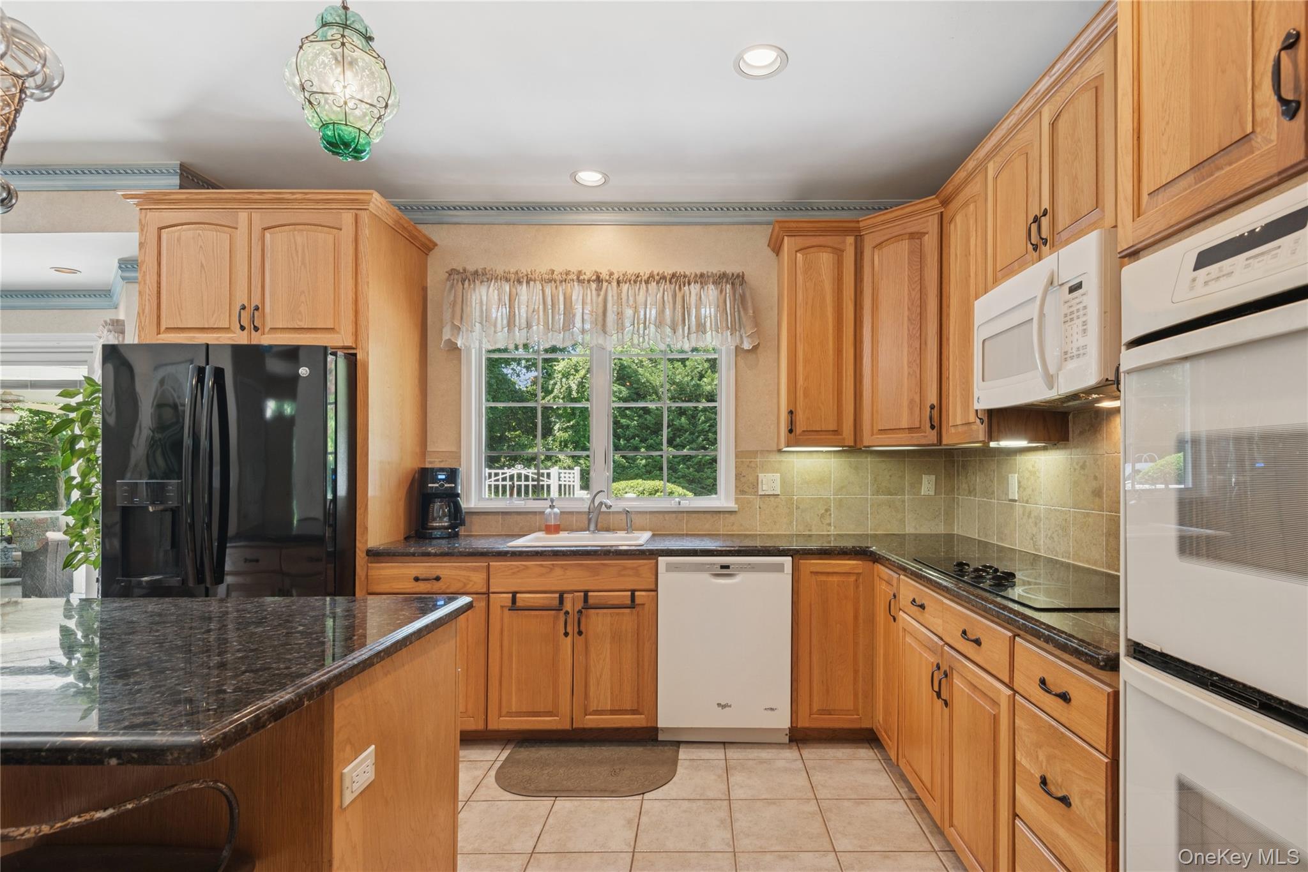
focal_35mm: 16
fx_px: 581
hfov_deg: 96.7
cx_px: 654
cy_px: 436
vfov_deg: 73.8
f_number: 9
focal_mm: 16
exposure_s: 1/20
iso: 200
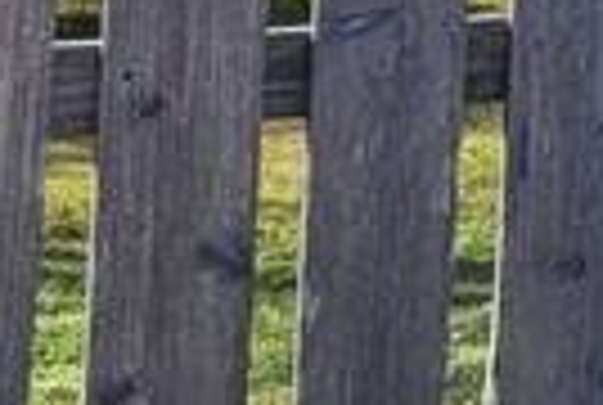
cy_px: -603
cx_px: 2277
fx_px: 3458
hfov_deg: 7.5
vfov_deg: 6.4
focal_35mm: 206
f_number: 1.8
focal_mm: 5.4
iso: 40
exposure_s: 1/1695
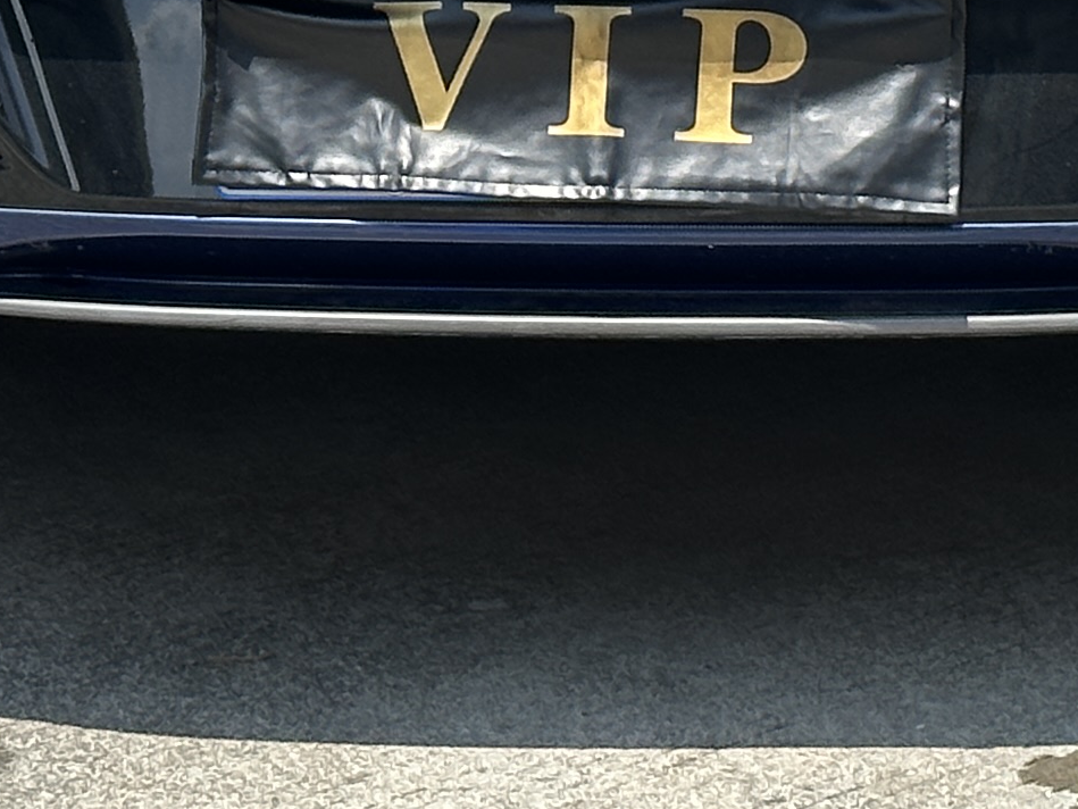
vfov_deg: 7.1
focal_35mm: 204
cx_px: 621
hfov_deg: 9.7
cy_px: -717
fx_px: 6354
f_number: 1.78
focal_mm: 6.86
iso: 64
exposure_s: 1/2667
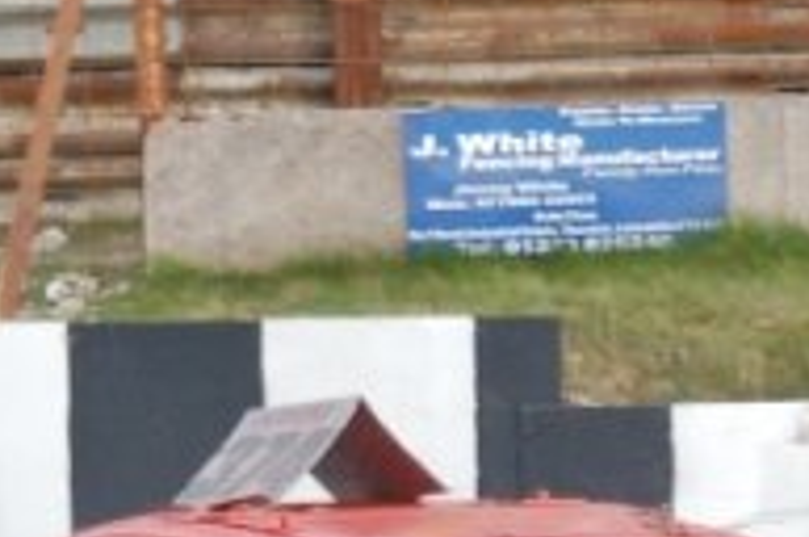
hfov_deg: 6.4
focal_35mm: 324
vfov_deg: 4.2
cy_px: 692
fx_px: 7261
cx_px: 784
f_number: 5.3
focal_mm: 65
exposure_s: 1/500
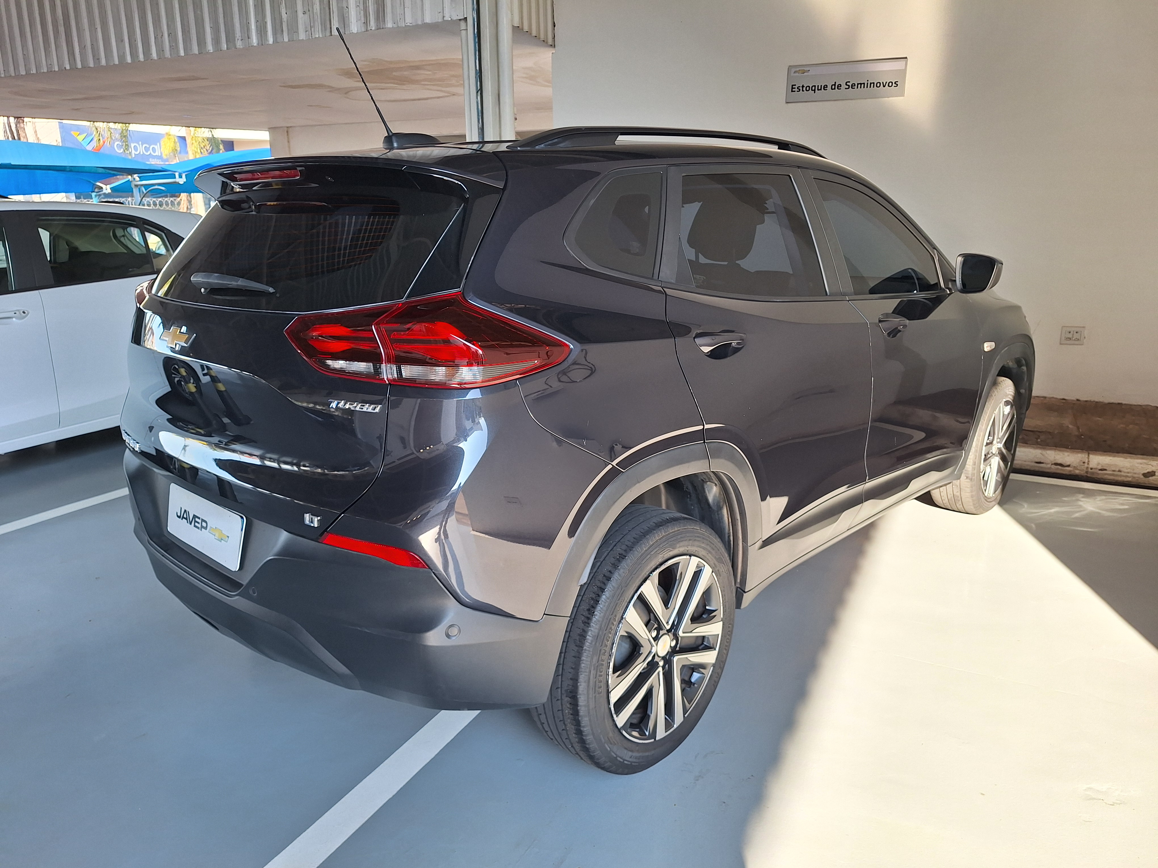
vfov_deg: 58.9
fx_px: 769
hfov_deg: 73.9
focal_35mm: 23
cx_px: 579
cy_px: 434
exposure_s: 1/199
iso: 40
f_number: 1.8
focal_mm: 5.54
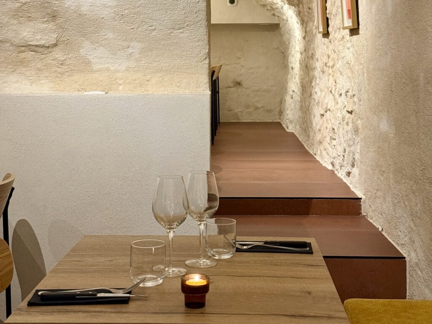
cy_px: 162
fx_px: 599
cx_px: 216
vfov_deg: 30.3
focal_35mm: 48
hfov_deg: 39.7
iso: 200
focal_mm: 6.76
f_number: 1.78
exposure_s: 1/50
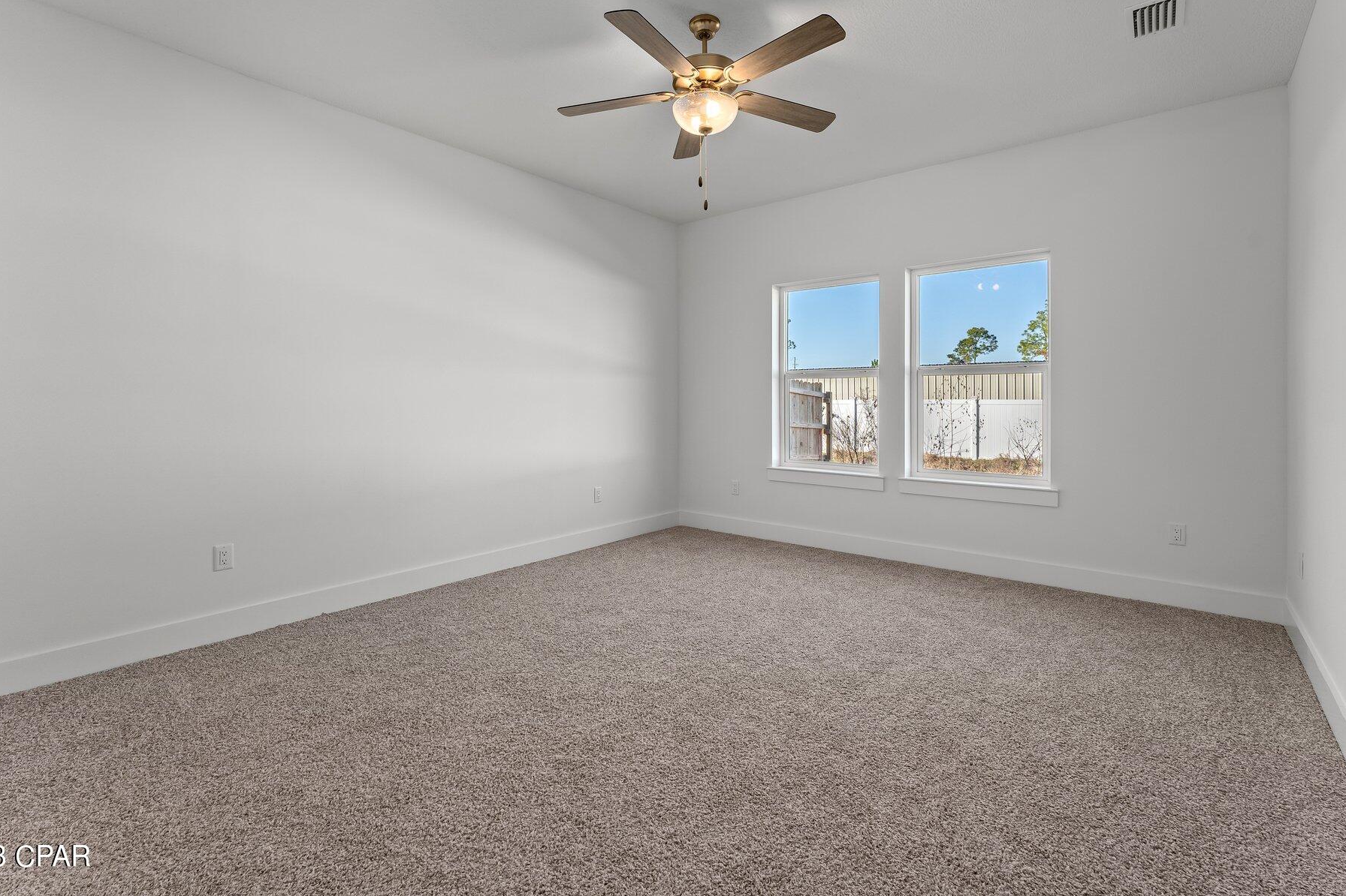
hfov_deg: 96.7
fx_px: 598
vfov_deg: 73.4
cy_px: 391
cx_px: 687
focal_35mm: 16
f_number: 8
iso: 125
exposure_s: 1/2
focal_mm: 14
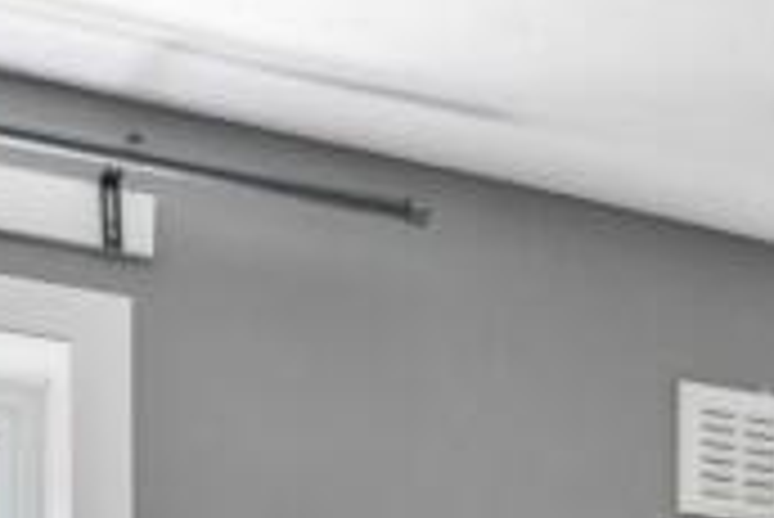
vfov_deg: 12.4
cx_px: 1233
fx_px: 2044
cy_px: 1088
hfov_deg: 18.4
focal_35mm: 95
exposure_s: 1/2.5
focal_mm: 16
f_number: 8
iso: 640
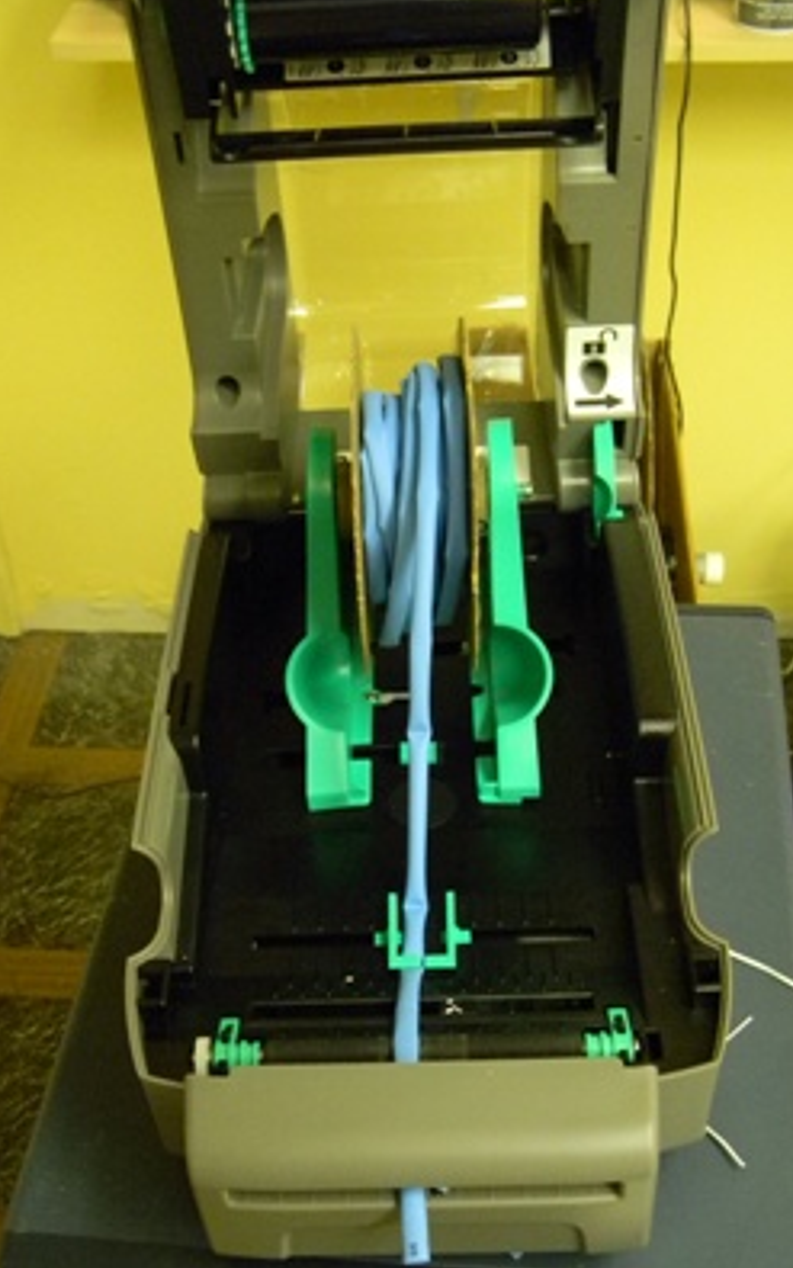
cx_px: 414
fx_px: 1521
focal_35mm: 44
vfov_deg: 45.3
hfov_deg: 29.2
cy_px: 629
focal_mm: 7.3
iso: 800
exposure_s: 1/23.3
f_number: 3.8
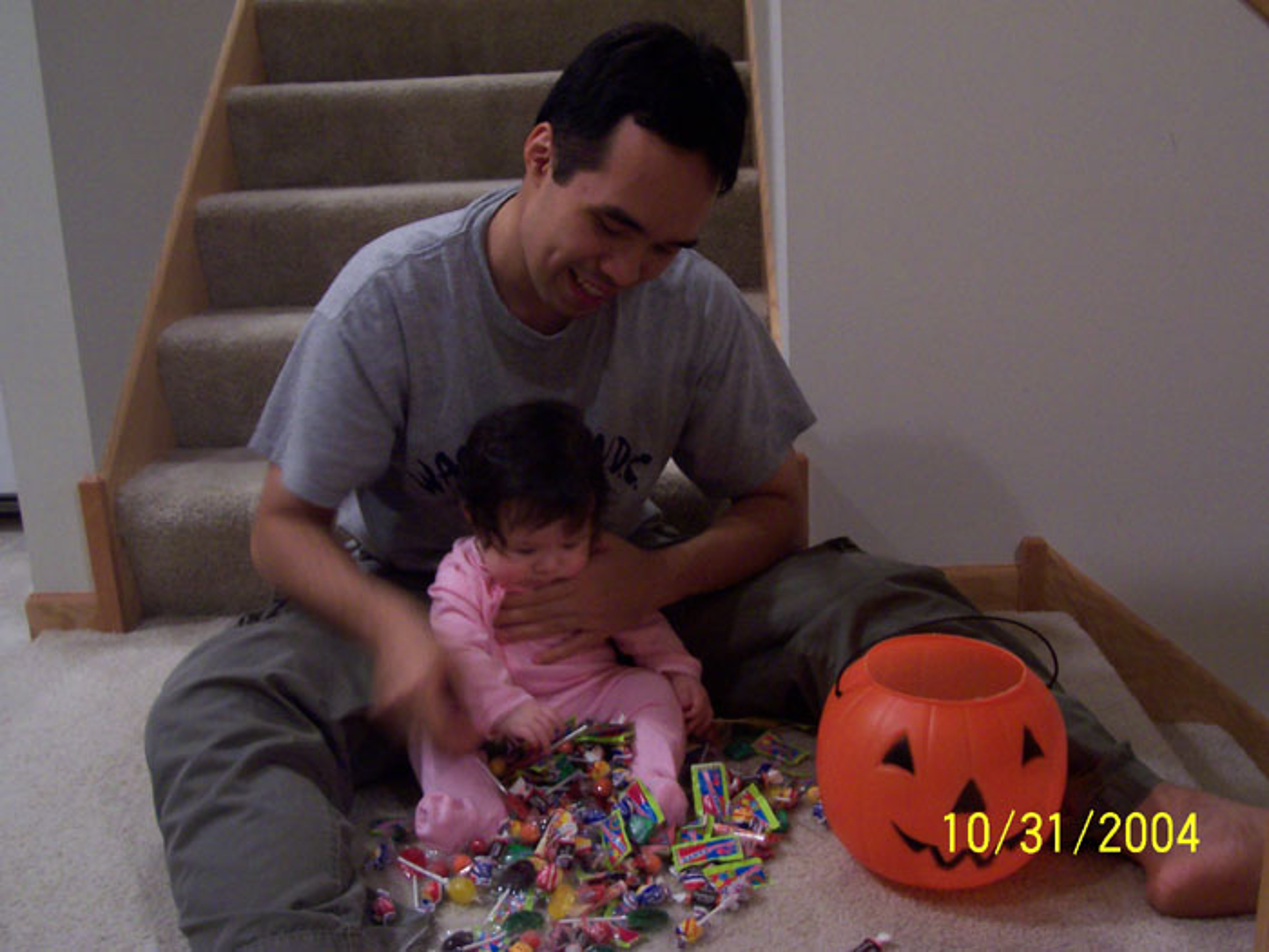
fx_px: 1356
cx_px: 634
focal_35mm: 37
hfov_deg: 50.1
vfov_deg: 38.7
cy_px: 476
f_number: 2.8
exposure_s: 1/8
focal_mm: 5.6
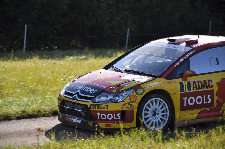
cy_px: 74
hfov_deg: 13.1
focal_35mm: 158
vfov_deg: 8.7
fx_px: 983
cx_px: 112
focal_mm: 105
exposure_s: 1/640
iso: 200
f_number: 6.3
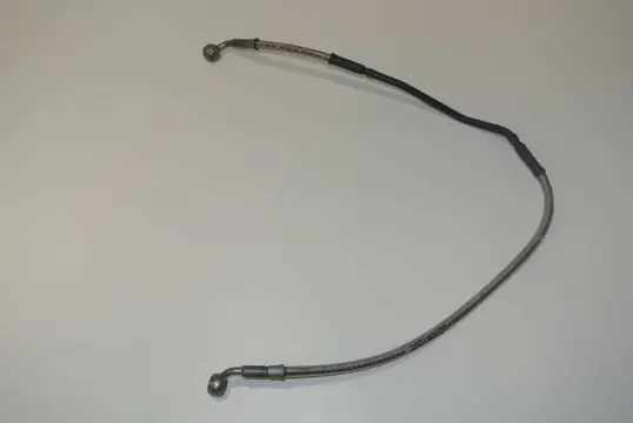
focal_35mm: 36
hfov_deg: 53.1
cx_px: 316
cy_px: 212
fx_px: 634
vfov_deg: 37.0
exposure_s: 1/60
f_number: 4.5
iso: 200
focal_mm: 13.6
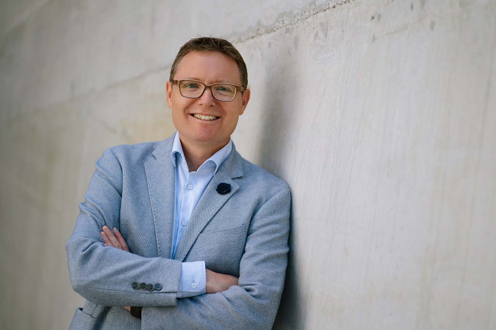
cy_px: 165
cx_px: 248
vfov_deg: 16.1
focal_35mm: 85
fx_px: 1171
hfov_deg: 23.9
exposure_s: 1/1000
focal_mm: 85
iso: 80
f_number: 1.8
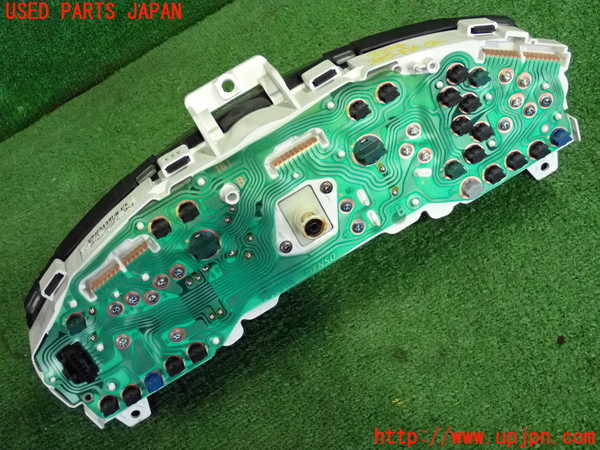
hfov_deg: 33.2
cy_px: 225
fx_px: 1005
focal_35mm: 58
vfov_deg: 25.2
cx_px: 300
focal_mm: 10.35
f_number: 3.5
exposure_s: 1/125
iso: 2000
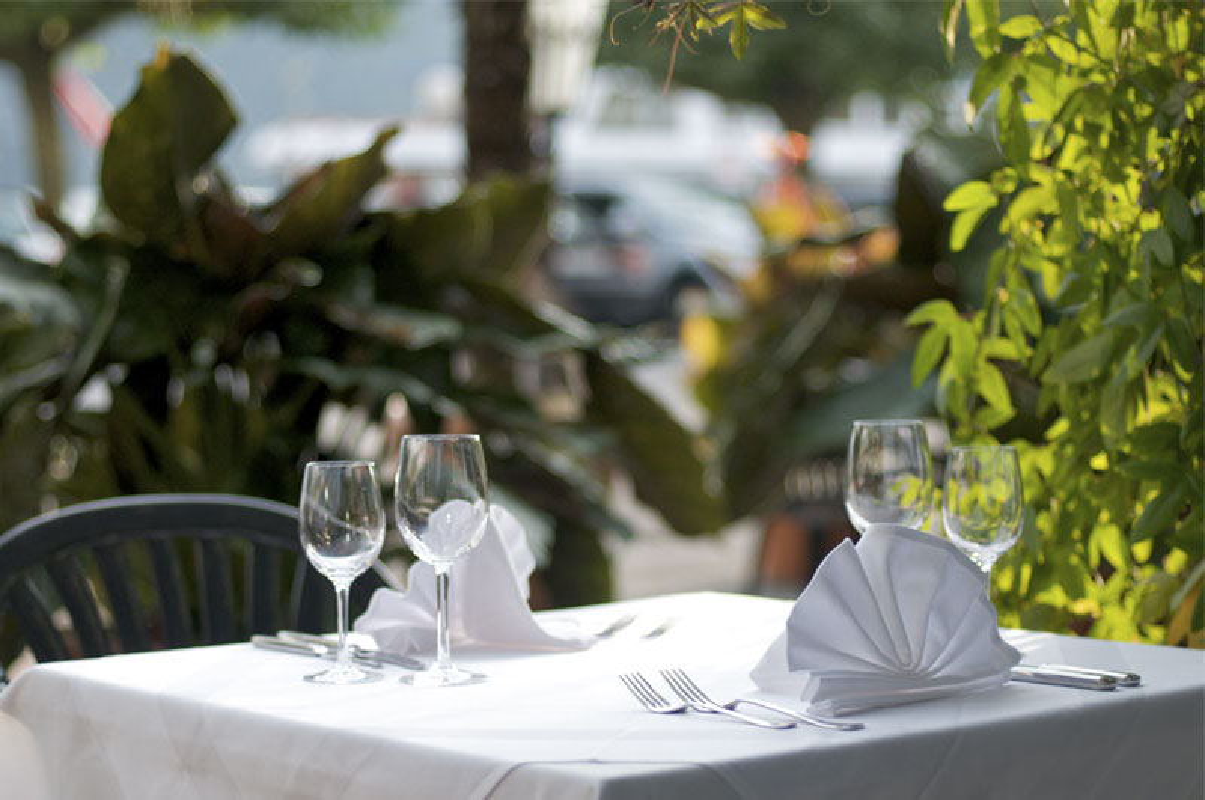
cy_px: 400
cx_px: 602
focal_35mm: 75
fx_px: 2507
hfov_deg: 27.0
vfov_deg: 18.1
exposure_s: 1/2000
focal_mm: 50
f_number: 1.8
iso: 200
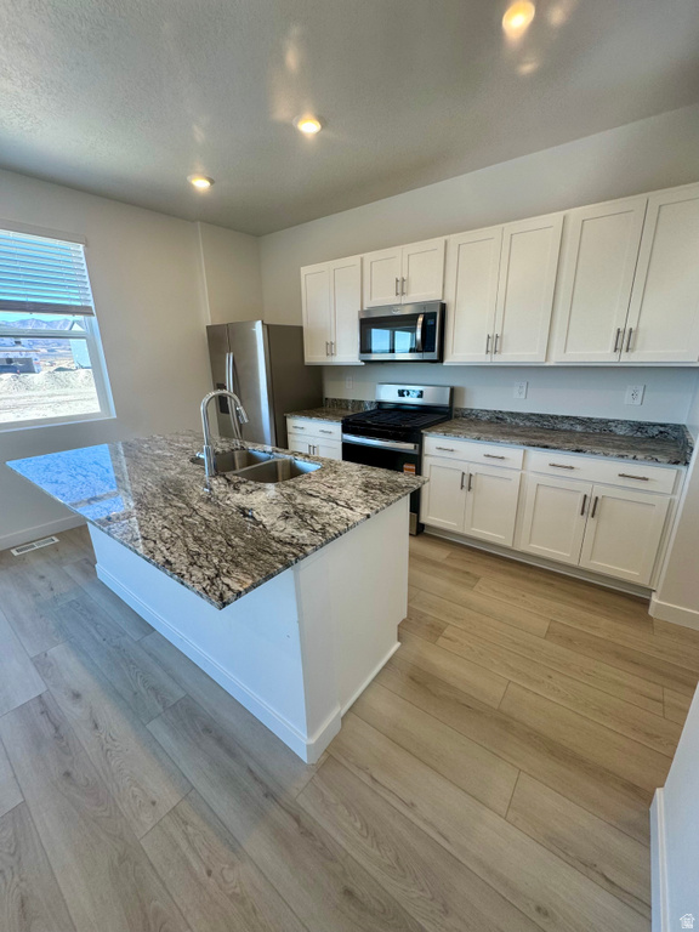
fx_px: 377
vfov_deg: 102.1
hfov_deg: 85.7
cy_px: 466
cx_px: 350
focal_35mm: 14
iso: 80
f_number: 2.2
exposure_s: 1/120
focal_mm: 2.22
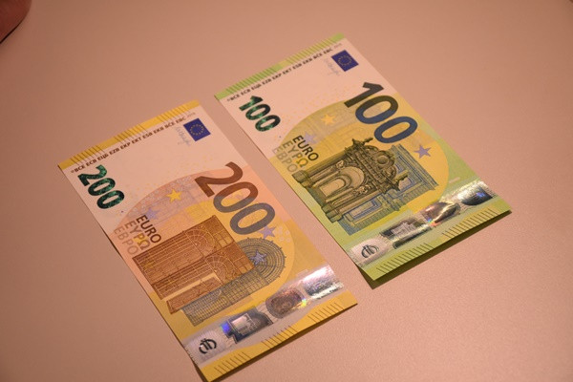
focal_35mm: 99
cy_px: 191
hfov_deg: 20.6
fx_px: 1576
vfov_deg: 13.8
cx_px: 286
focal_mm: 66
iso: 800
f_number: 7.1
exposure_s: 1/200
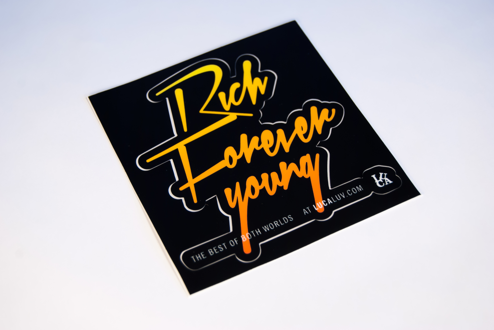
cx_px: 247
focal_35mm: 72
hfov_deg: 28.0
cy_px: 165
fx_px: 989
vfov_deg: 19.0
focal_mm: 48
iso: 100
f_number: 5.6
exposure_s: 1/100
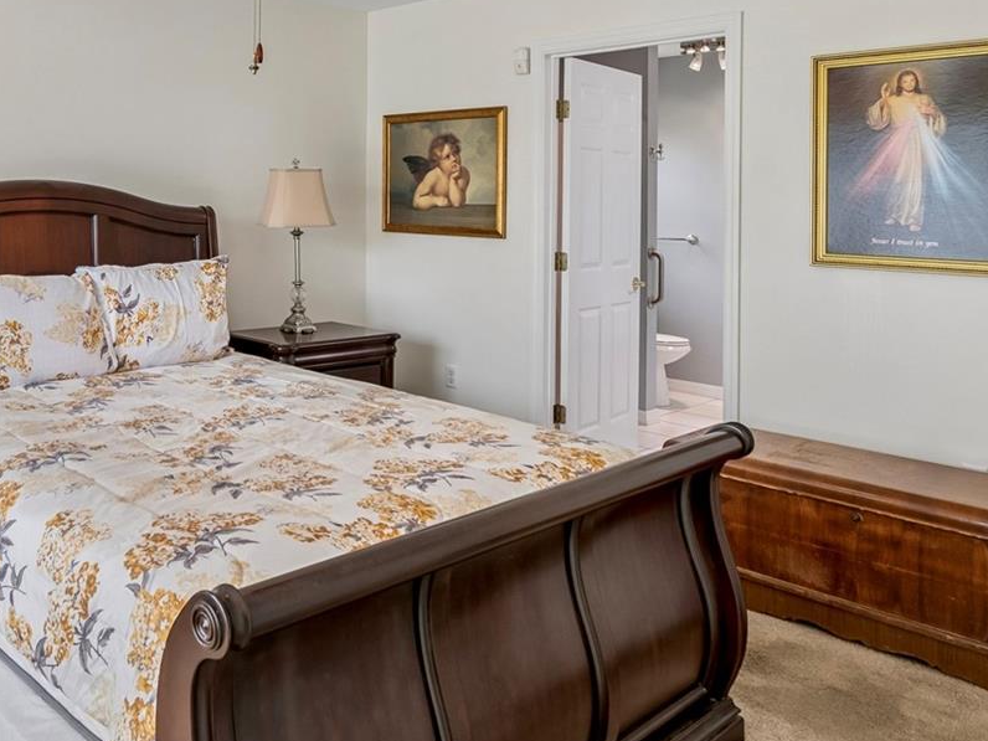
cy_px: 210
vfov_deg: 46.9
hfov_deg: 58.6
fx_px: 828
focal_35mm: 29
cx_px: 253
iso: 100
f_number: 7.1
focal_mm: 10
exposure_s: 1/25
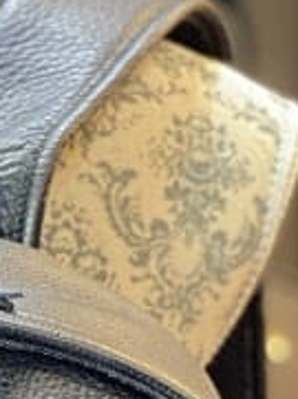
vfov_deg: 6.7
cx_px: -152
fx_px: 3318
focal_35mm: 288
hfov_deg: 5.1
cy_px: 686
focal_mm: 6
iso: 400
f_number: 2
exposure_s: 1/40
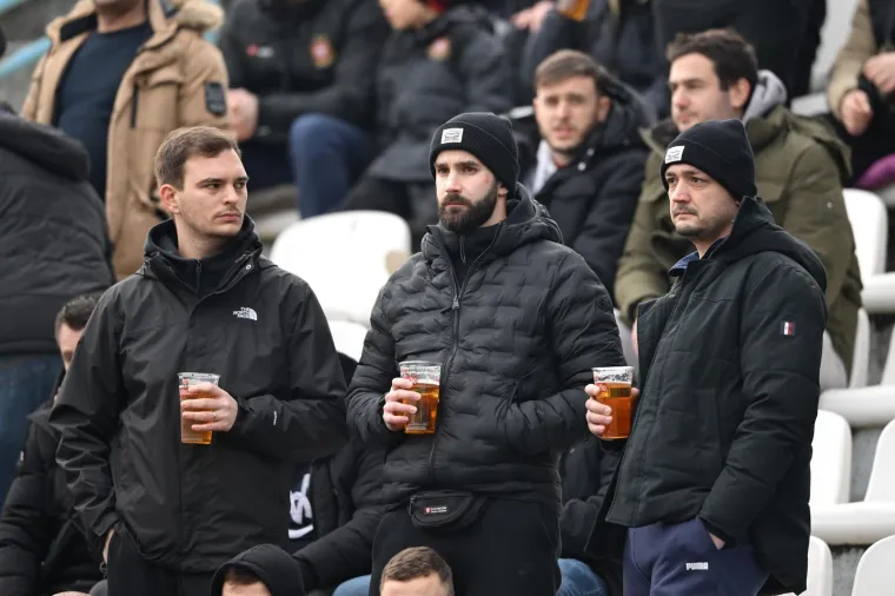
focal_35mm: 400
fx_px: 9940
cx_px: 448
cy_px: 298
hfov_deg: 5.2
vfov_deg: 3.4
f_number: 2.8
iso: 500
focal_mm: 400
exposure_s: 1/1000
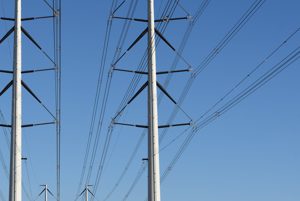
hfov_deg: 21.3
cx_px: 83
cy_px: 120
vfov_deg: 14.4
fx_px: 792
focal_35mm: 95
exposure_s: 1/1000
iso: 200
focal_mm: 50
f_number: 8
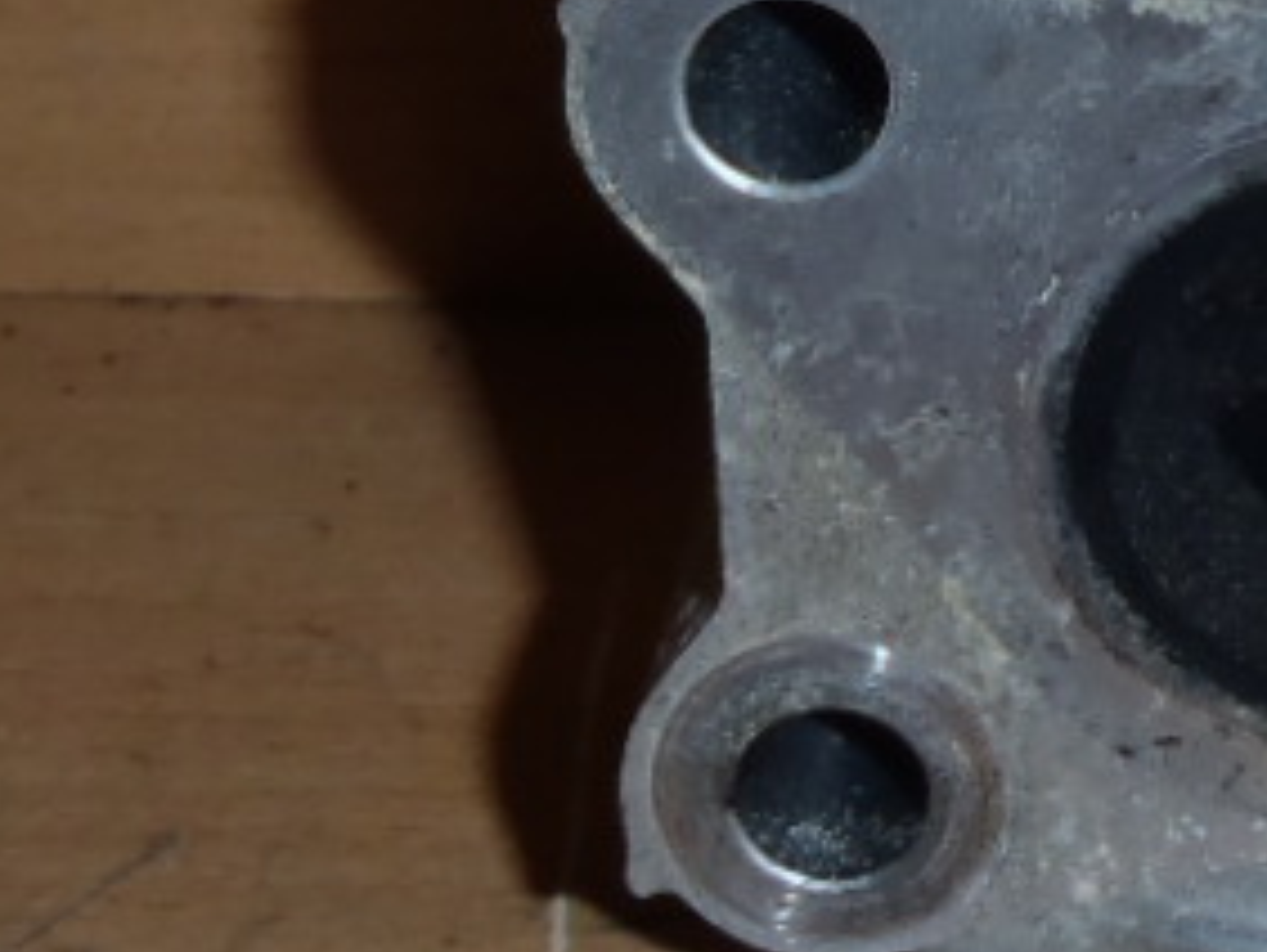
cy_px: -696
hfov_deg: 15.2
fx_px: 4652
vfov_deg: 11.0
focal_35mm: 127
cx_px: 1280
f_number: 3.9
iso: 100
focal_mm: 5
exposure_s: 1/30
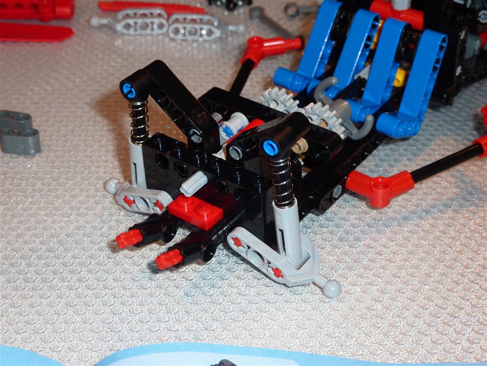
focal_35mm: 63
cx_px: 244
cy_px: 183
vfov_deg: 23.3
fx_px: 886
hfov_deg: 30.7
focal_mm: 10.3
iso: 100
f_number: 4
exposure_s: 1/30
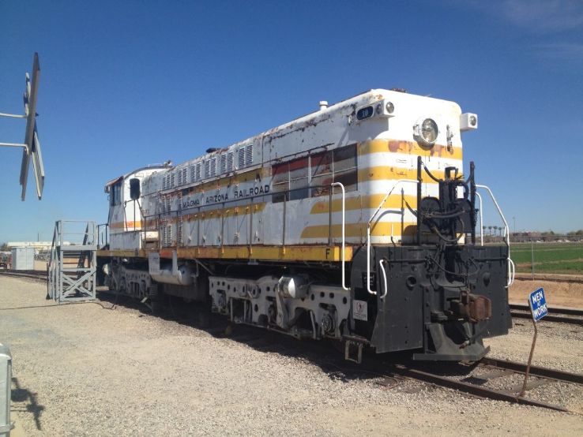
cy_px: 218
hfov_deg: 52.6
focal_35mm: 35
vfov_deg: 40.7
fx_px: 590
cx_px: 292
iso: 50
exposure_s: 1/2404
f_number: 2.4
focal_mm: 4.28
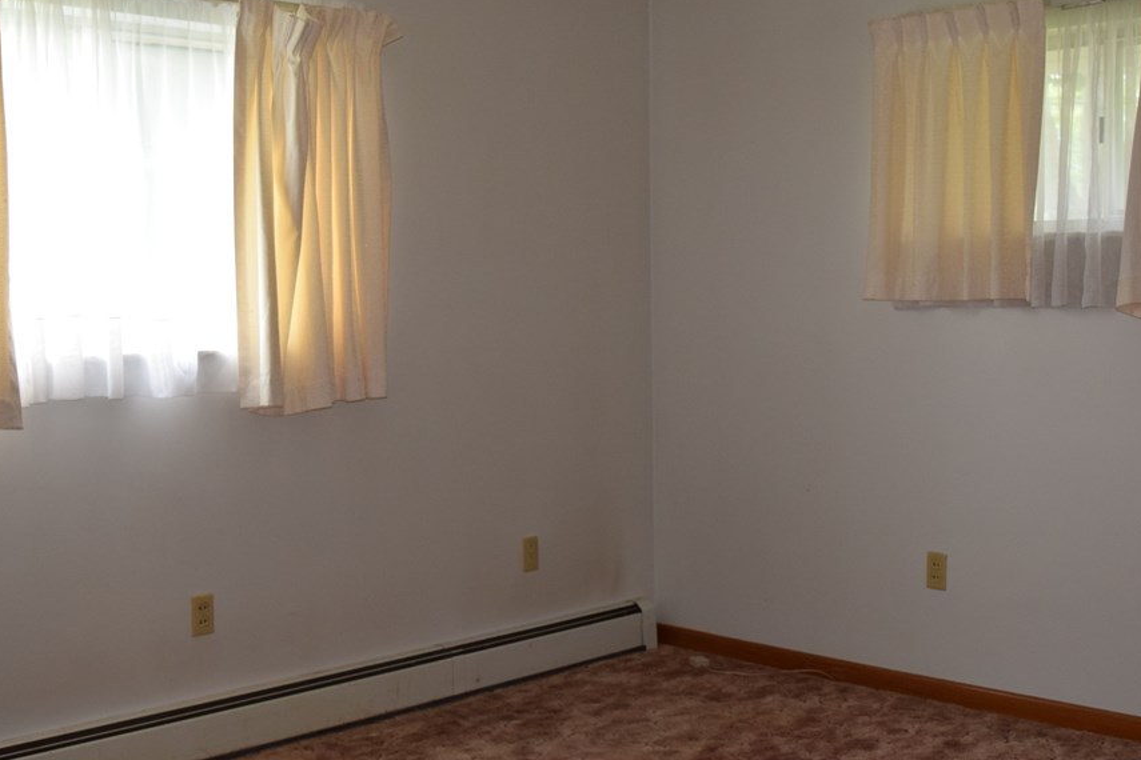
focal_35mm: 48
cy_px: 368
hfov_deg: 41.4
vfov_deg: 28.3
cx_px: 610
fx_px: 1510
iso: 800
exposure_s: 1/100
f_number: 5
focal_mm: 25
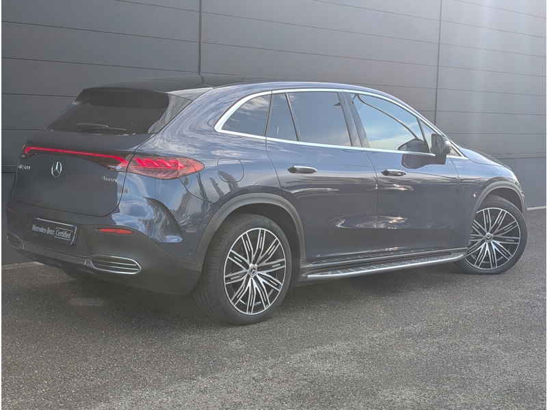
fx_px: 774
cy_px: 205
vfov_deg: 29.7
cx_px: 274
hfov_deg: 38.9
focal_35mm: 49
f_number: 1.68
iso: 19
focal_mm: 6.9
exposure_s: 1/254
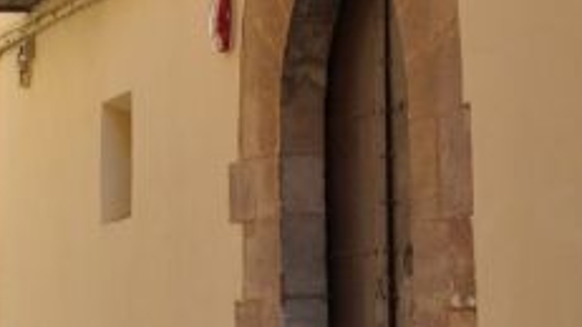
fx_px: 2794
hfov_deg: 11.9
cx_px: 353
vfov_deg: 6.5
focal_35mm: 181
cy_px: -274
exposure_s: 1/320
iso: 500
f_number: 9
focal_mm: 26
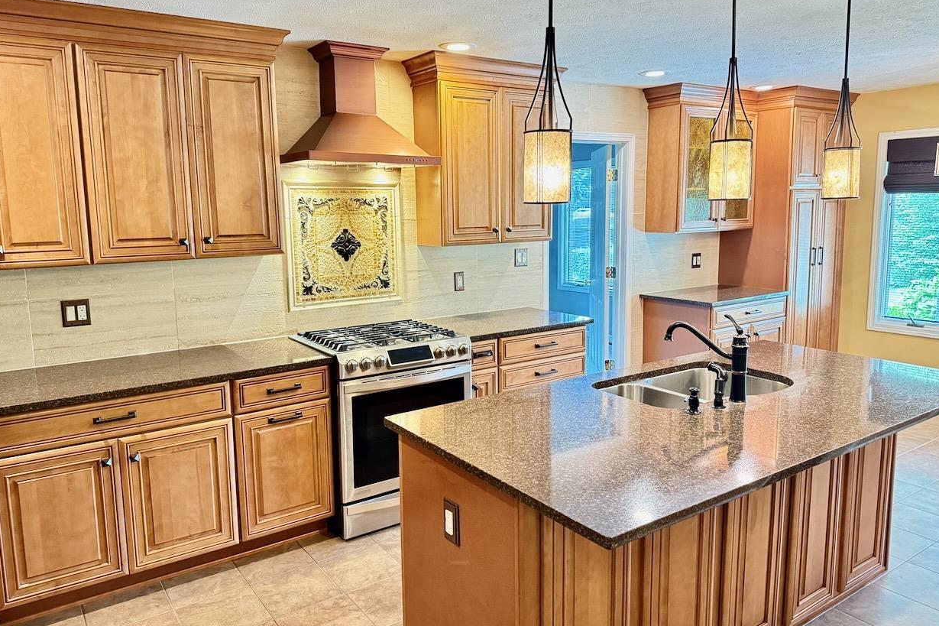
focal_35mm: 26
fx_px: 678
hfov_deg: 69.4
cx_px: 459
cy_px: 296
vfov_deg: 49.5
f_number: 1.78
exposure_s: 1/60
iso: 800
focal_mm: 6.76
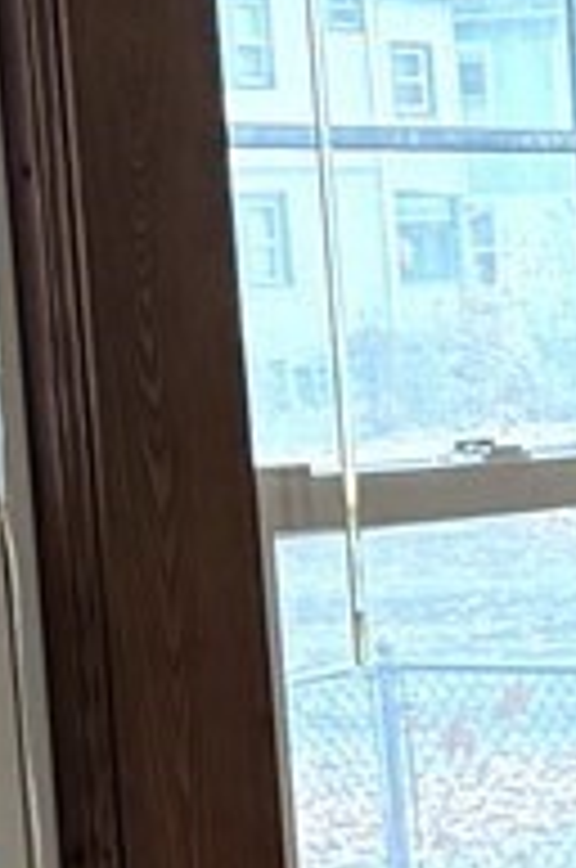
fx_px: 4793
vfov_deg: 10.3
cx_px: 1642
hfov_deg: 6.4
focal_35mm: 199
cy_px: 774
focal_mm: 6.76
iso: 320
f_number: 1.78
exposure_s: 1/120
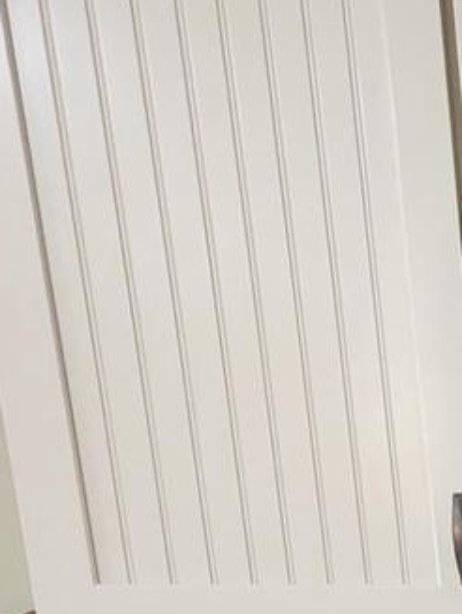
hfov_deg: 15.8
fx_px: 1083
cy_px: 804
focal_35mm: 61
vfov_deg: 26.6
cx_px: 1033
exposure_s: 1/40
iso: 320
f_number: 2.2
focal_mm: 2.2
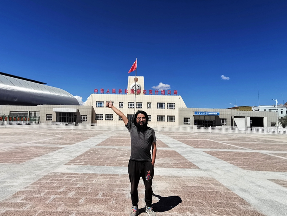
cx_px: 144
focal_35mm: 17
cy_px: 112
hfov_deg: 91.0
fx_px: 141
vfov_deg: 74.7
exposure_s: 1/1739
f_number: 2.2
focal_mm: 2.35
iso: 50
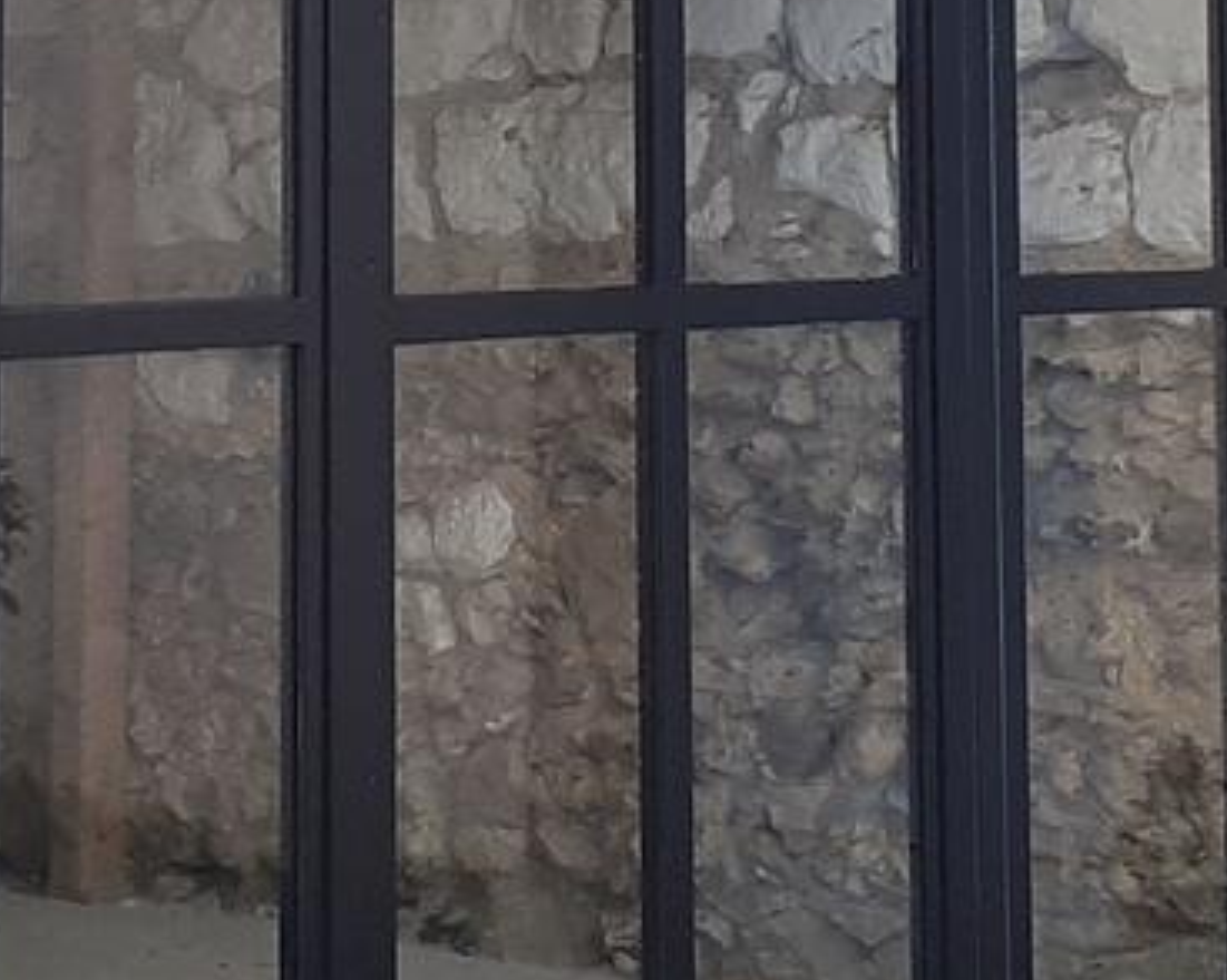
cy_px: -321
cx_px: 241
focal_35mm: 138
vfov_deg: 10.9
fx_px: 5007
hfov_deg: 13.9
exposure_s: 1/394
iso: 40
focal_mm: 3.6
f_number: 1.9
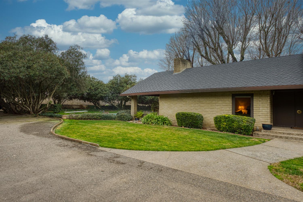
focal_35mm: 20
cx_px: 152
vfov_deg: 61.9
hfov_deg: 84.0
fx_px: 168
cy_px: 101
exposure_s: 1/40
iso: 400
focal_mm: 20
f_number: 10
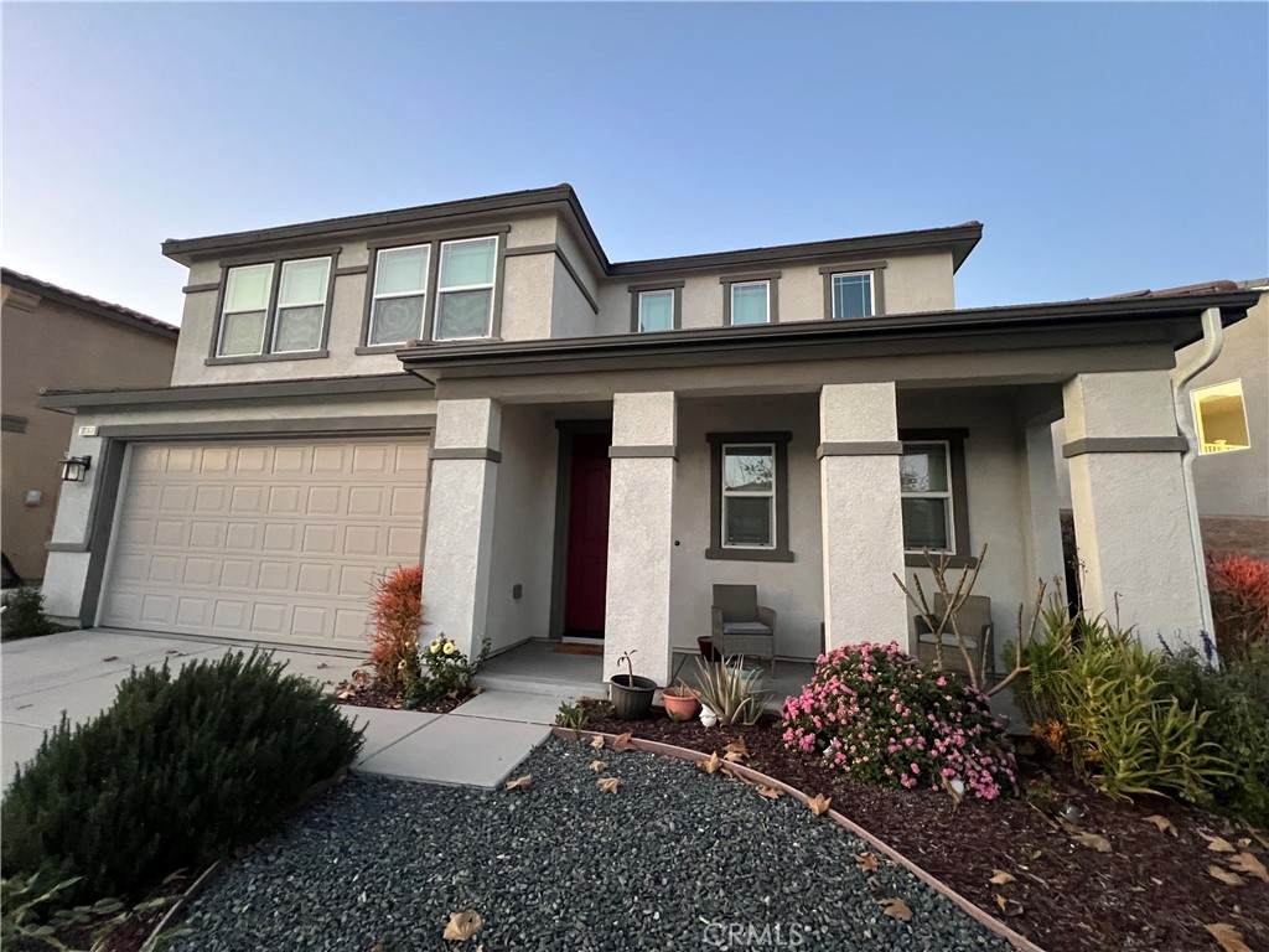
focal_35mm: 13
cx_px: 634
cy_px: 476
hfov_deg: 106.2
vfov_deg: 89.9
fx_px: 477
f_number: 1.8
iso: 800
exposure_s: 1/40
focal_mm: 1.57
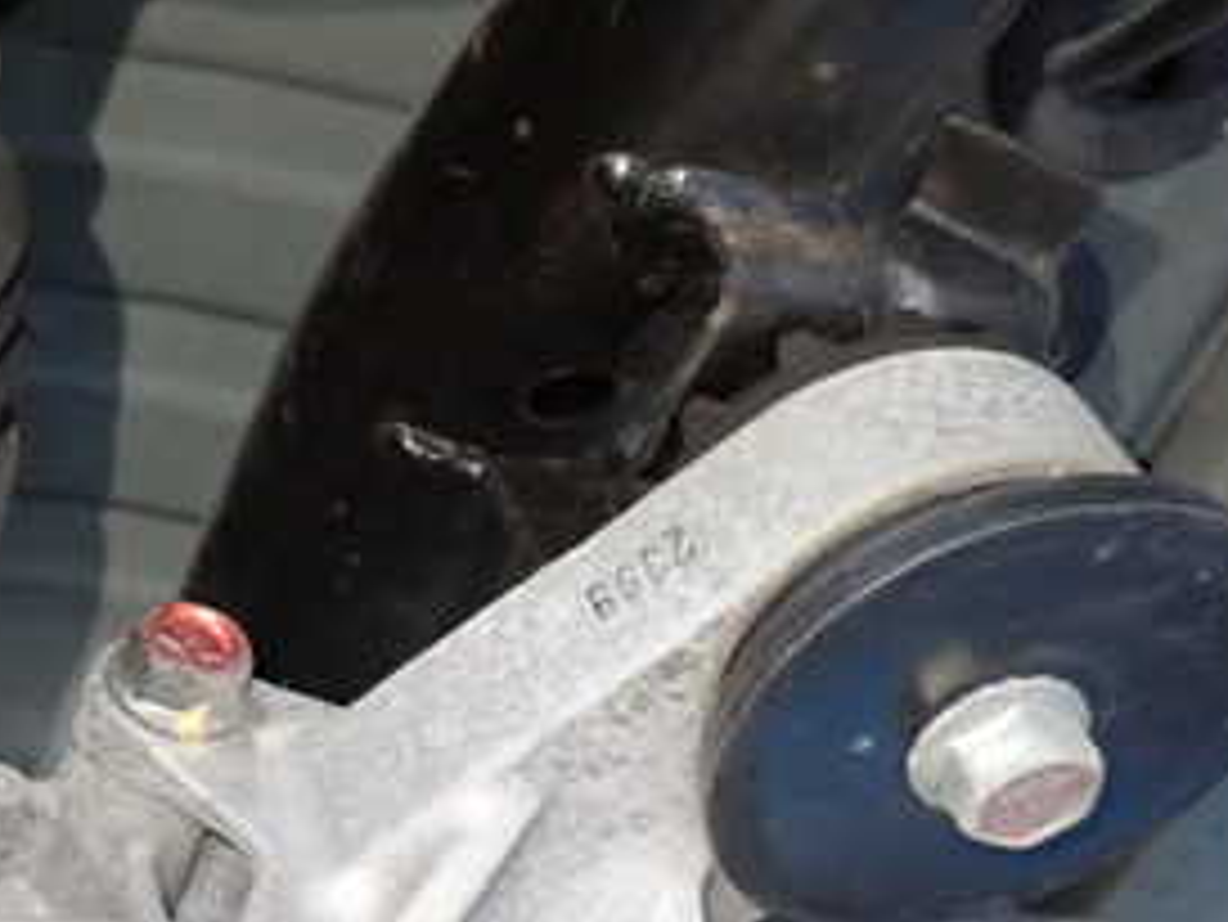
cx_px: -18
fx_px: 2342
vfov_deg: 22.2
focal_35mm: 66
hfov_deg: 27.6
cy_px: 607
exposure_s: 1/25
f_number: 2.3
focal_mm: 5.4
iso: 800
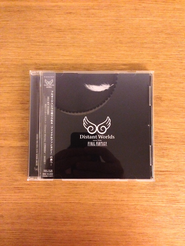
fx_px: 235
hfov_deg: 42.9
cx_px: 92
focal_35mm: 33
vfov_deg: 55.4
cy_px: 123
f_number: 2.4
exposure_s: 1/17
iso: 800
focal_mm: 4.12
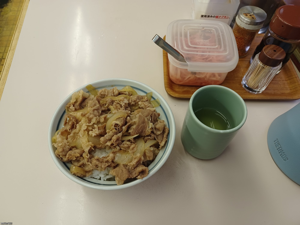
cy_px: 112
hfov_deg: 69.4
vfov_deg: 54.9
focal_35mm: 25
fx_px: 217
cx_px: 150
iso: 320
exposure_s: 1/50
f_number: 1.8
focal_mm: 4.6
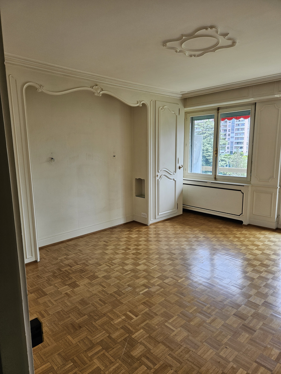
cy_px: 187
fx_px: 249
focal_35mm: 23
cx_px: 140
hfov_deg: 58.9
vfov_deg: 73.9
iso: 80
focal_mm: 5.4
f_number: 1.8
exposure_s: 1/180
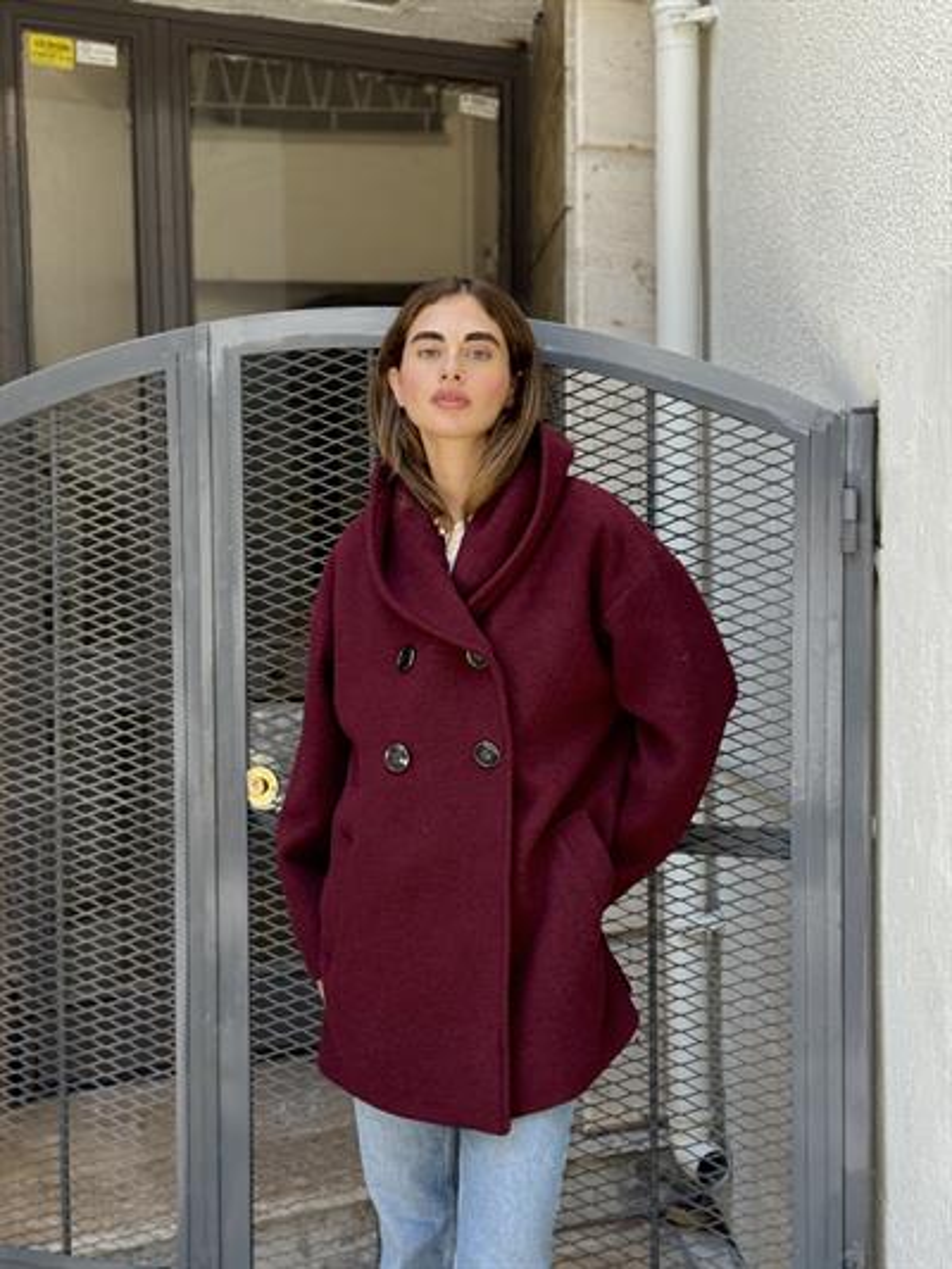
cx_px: 476
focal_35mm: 48
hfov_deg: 30.3
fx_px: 1759
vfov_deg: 39.6
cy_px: 634
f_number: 1.78
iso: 64
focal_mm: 6.76
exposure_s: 1/268
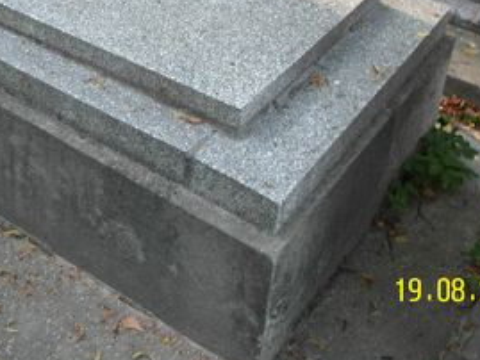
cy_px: -48
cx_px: 46
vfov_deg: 23.8
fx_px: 791
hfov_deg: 32.1
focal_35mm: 57
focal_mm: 5.2
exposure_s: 1/60
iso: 100
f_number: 2.8
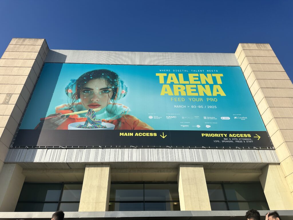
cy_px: 110
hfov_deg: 71.6
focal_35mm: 24
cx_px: 146
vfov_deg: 56.8
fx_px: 203
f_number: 1.78
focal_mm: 6.86
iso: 80
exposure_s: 1/6211
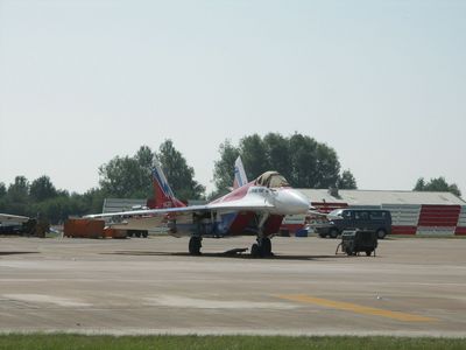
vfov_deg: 8.2
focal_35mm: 181
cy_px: 175
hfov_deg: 10.9
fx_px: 2437
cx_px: 233
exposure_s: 1/500
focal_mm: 46.6
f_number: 5.6
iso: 50
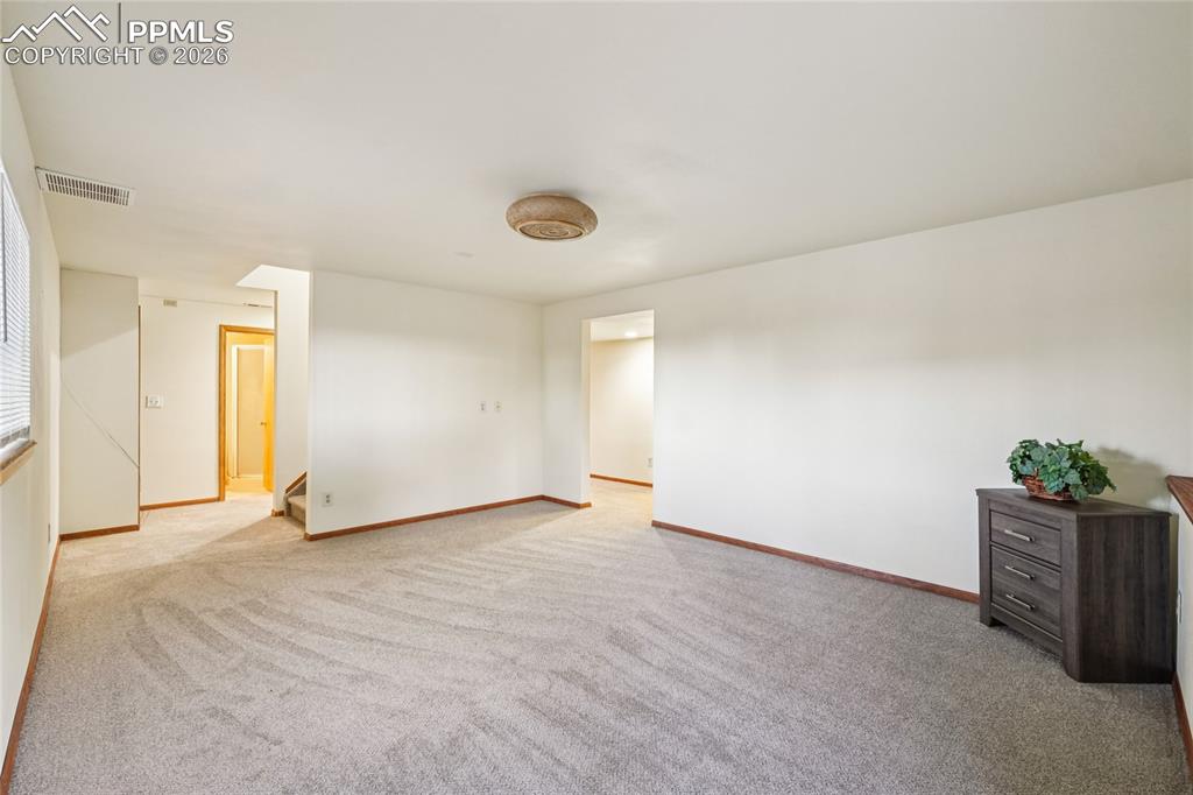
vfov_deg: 77.3
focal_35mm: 15
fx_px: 497
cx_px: 596
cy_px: 398
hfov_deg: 100.4
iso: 800
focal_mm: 10
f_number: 8
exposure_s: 1/1.25
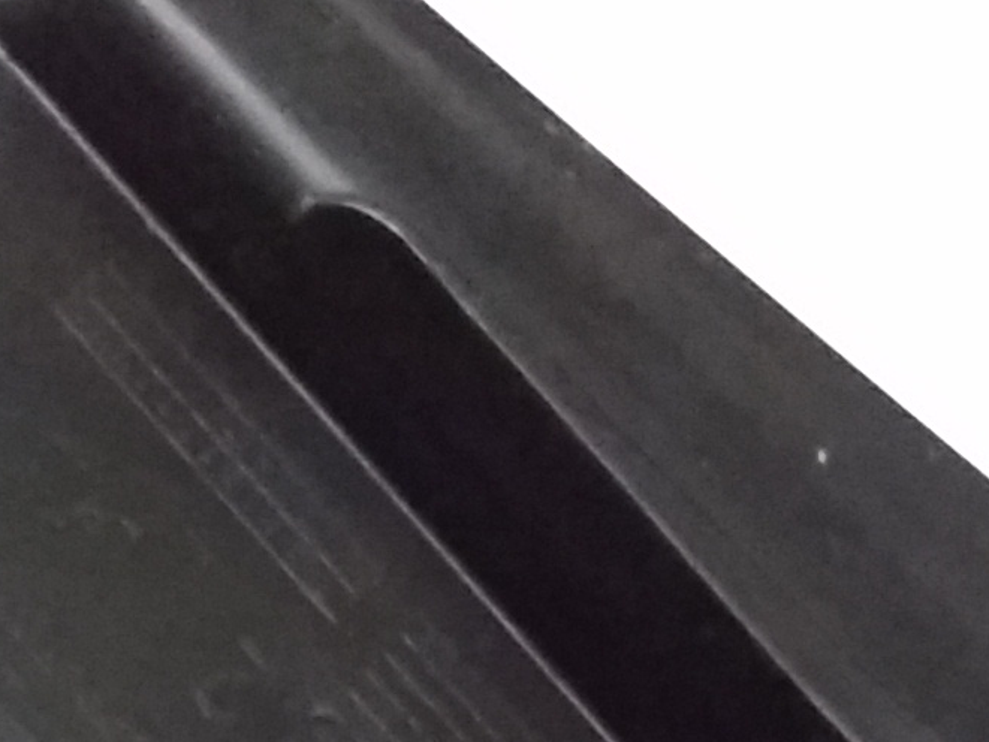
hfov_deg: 12.3
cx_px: -21
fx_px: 4515
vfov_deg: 8.8
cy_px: 1544
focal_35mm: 158
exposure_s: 1/15
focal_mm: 3.4
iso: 500
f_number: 2.4
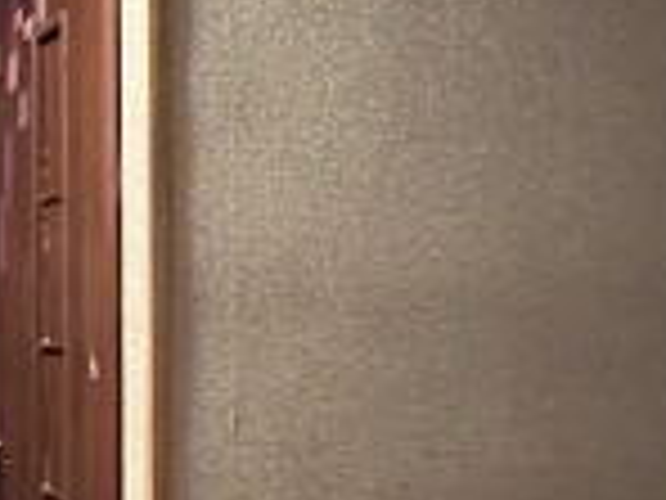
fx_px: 1135
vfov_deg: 24.8
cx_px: -310
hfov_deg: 25.4
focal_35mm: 59
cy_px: 306
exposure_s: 1/30
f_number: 2.2
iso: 2500
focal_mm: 2.22
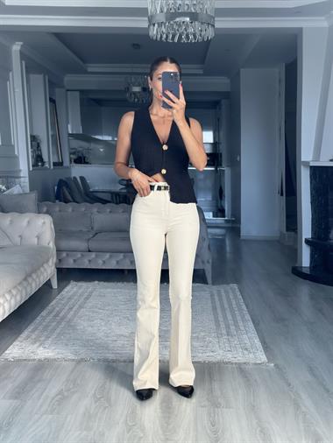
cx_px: 166
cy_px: 222
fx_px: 615
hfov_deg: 30.3
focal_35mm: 48
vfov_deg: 39.6
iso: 80
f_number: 1.78
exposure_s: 1/291
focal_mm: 6.86
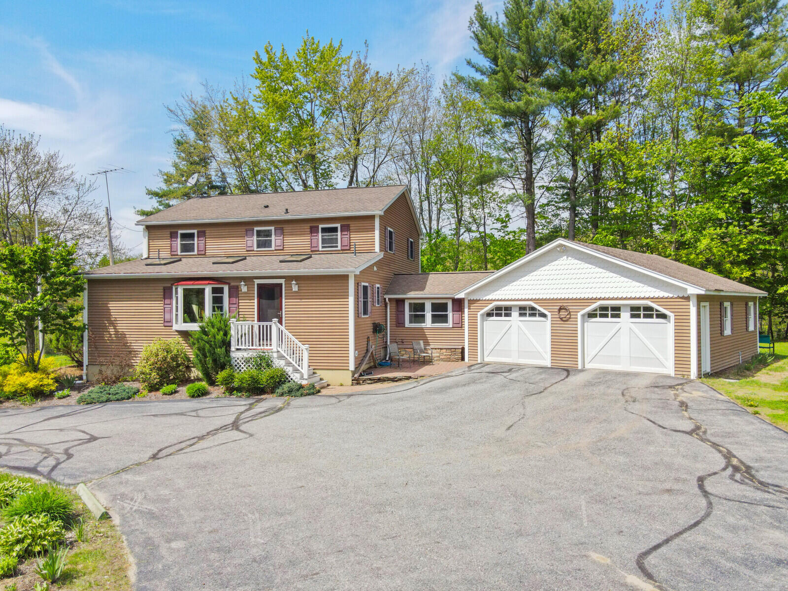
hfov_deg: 71.6
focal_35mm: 24
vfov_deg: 56.8
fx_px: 546
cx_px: 394
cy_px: 296
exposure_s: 1/1250
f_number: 2.8
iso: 200
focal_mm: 4.5
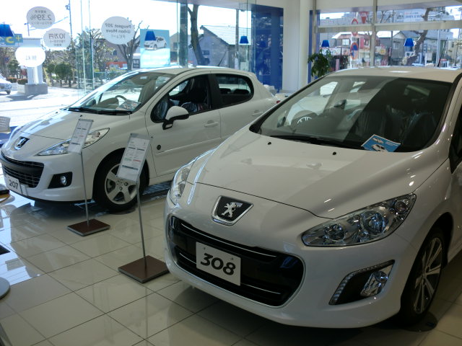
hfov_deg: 52.6
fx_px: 467
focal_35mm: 35
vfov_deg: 40.7
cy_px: 173
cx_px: 231
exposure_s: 1/320
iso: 64
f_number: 3.1
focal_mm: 6.3
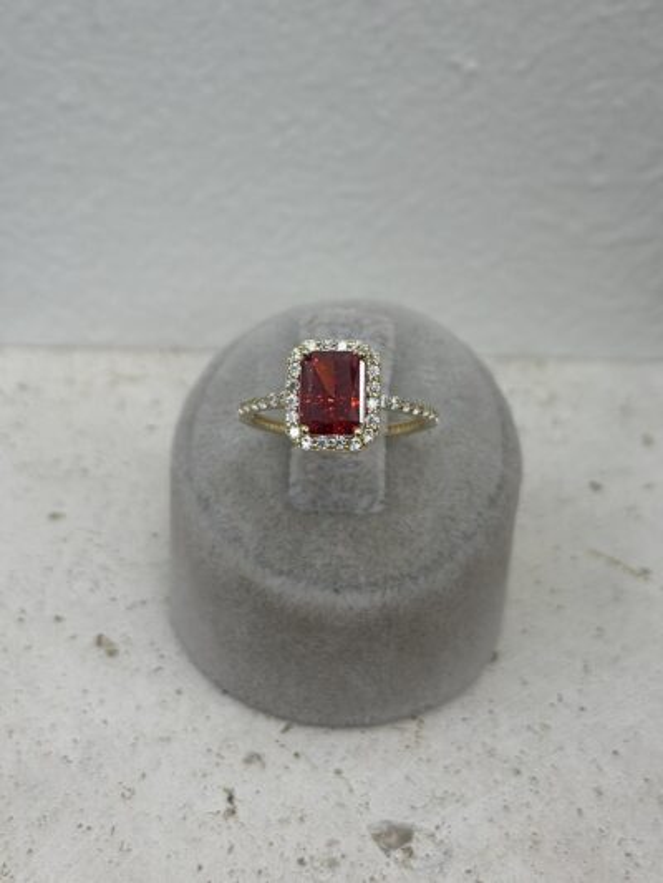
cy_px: 442
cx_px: 332
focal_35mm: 48
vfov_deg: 39.6
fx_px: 1225
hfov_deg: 30.3
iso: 80
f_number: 1.78
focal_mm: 6.86
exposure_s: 1/484
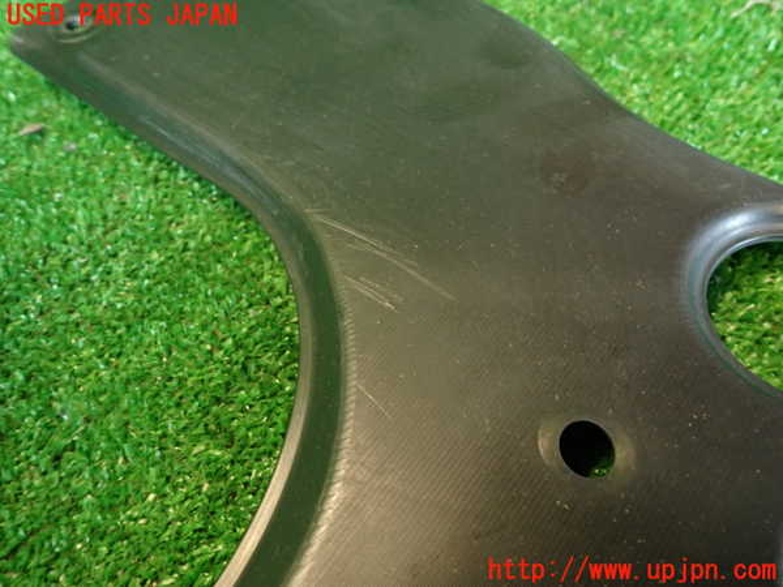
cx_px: 392
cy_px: 294
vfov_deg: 54.9
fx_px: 565
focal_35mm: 25
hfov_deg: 69.4
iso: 320
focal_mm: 4.5
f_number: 2
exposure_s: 1/30
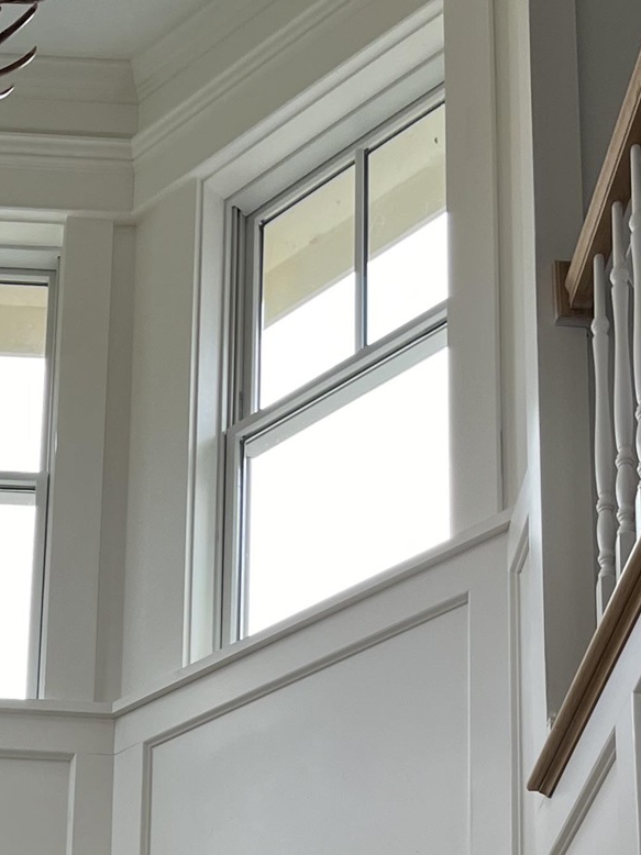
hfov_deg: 19.0
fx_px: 1902
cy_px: 1223
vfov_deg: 21.8
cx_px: 189
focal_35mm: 77
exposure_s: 1/493
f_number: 1.6
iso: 50
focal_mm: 5.1
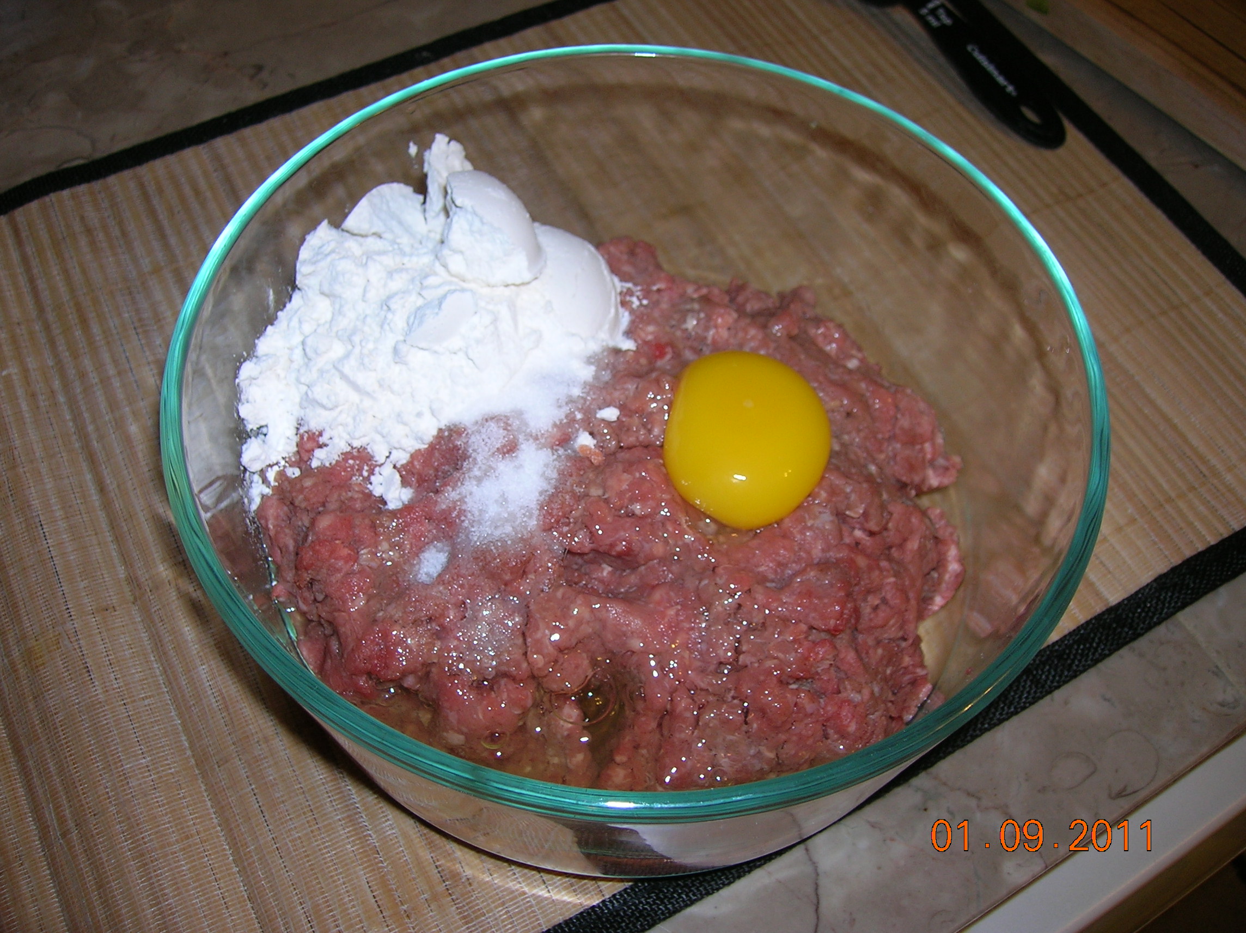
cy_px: 466
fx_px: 1223
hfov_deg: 54.0
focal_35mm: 34
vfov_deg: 41.7
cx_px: 623
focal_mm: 5.7
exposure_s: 1/60.1
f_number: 2.9
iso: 50
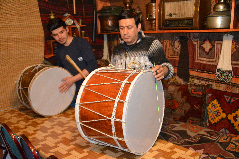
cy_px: 80
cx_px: 120
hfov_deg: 51.3
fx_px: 249
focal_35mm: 38
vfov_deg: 35.5
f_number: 3.8
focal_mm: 25
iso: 2800
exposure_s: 1/60
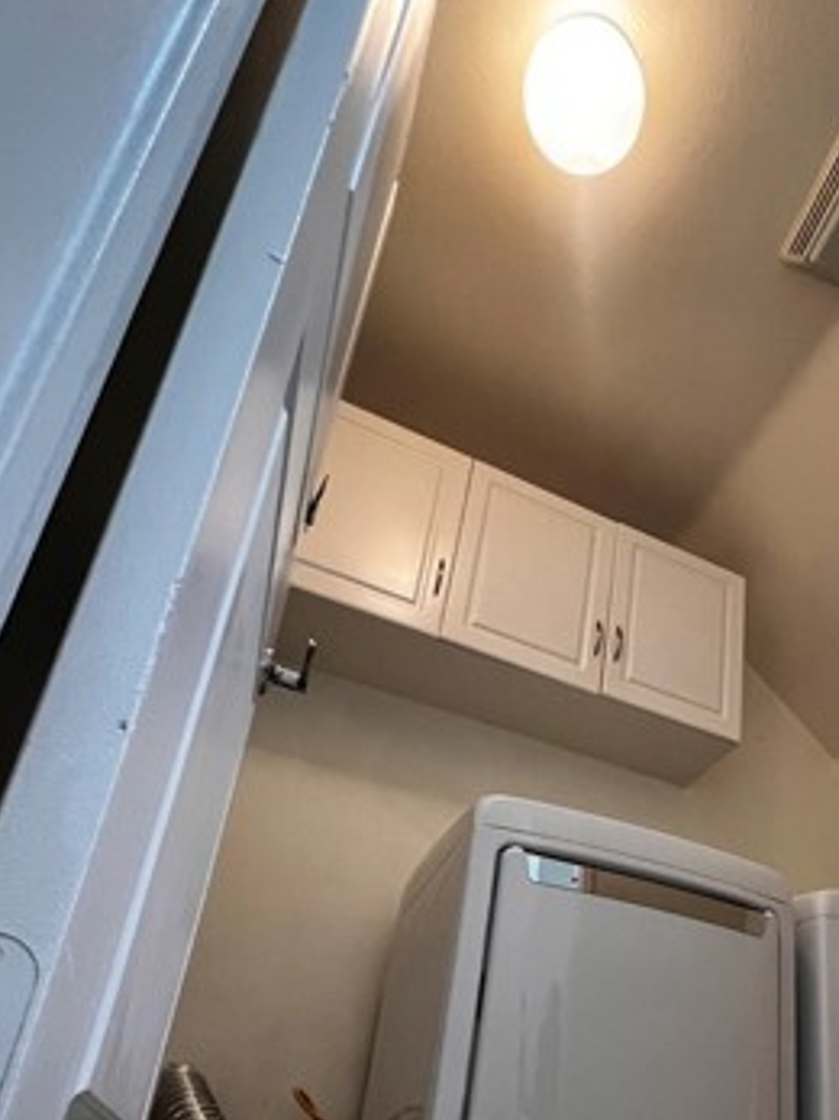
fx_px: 776
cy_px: 913
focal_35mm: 24
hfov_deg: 55.5
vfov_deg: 64.5
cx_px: 568
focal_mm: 1.57
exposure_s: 1/60
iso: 400
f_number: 1.8
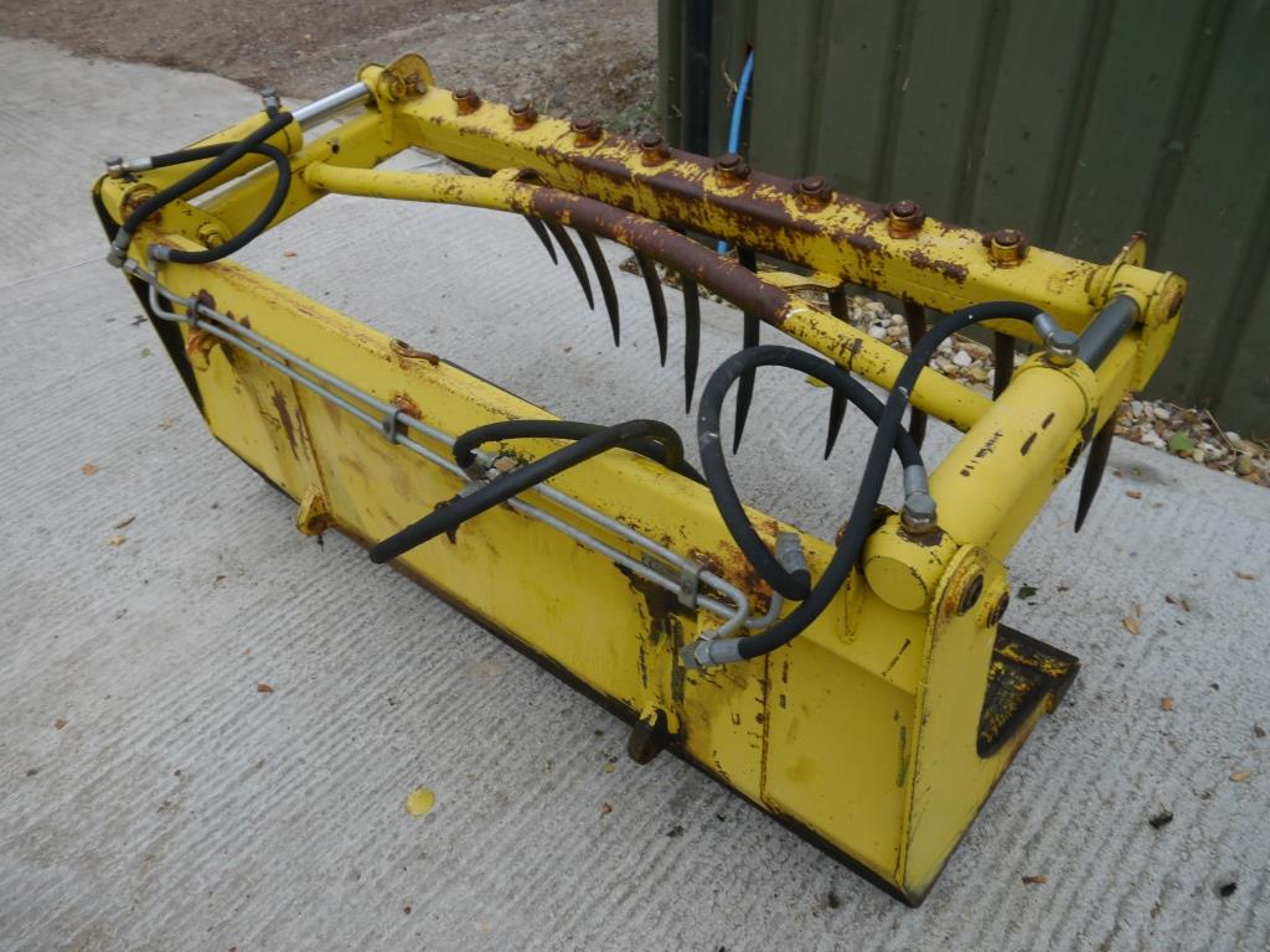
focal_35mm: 28
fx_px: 1027
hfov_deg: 63.4
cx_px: 635
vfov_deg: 49.7
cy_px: 476
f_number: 5
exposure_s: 1/160
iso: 160
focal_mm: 14
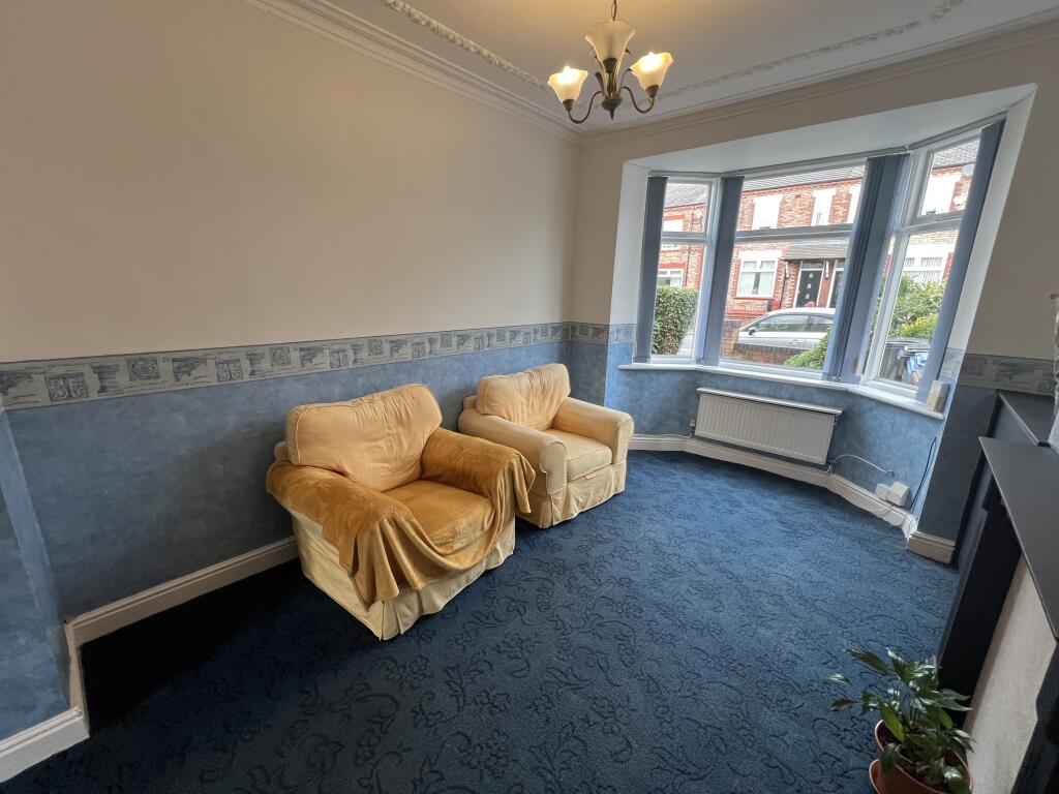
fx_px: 398
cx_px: 530
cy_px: 397
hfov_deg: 106.2
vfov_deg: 89.9
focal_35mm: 13
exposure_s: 1/100
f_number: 1.8
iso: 160
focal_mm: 1.57
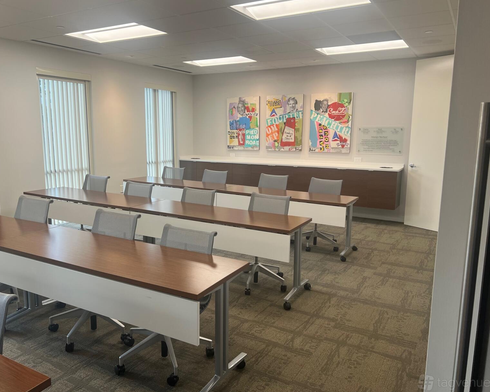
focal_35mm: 28
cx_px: 224
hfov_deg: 62.1
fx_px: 406
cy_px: 192
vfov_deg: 51.5
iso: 64
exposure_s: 1/114
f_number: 1.5
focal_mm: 5.7
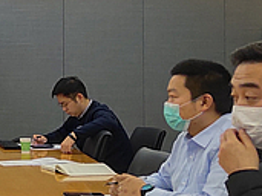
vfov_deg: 14.5
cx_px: -126
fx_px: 771
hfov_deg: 17.4
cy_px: 60
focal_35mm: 102
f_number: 1.8
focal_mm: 4.27
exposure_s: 1/50
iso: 292
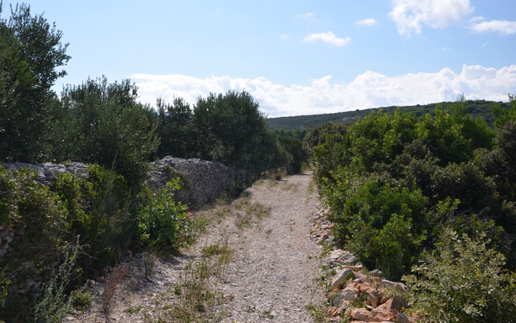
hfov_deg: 46.2
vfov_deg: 29.9
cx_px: 258
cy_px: 152
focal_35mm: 43
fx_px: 605
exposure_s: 1/200
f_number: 8
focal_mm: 28
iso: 100
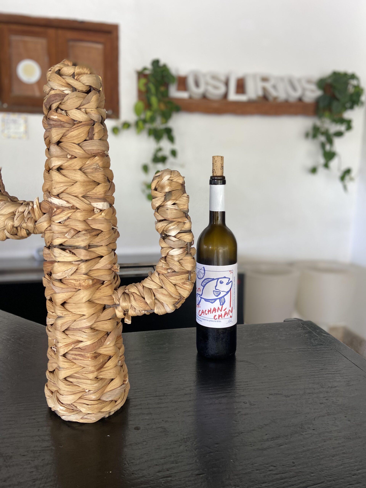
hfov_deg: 53.1
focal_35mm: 26
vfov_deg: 67.3
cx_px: 183
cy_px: 244
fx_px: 367
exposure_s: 1/102
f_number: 1.8
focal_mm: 4.25
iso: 125
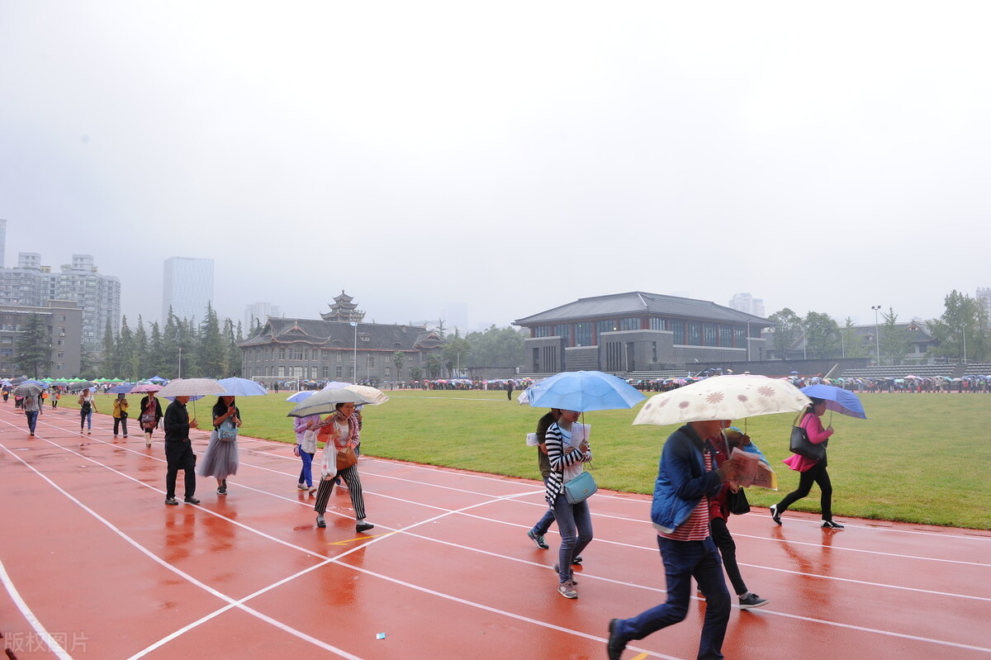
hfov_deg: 73.8
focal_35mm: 24
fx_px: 660
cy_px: 330
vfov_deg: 53.1
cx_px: 496
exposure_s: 1/100
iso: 320
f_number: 8
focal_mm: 24
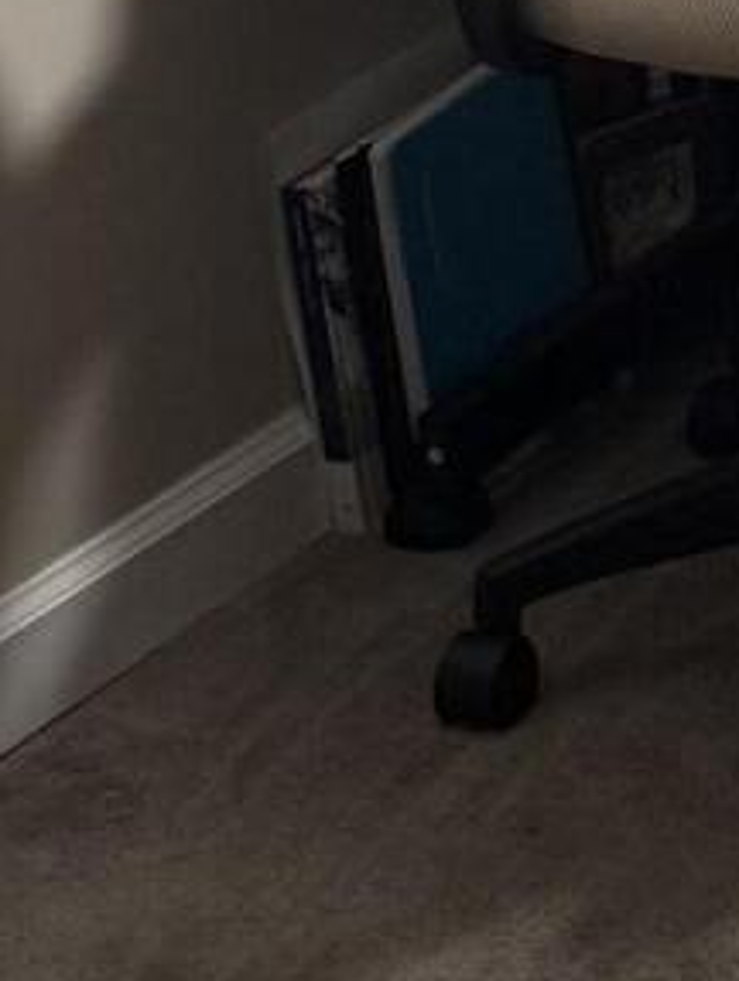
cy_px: -841
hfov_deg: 8.3
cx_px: 1632
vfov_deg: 11.0
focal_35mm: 167
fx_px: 4743
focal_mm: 6.76
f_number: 1.78
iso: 200
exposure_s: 1/121
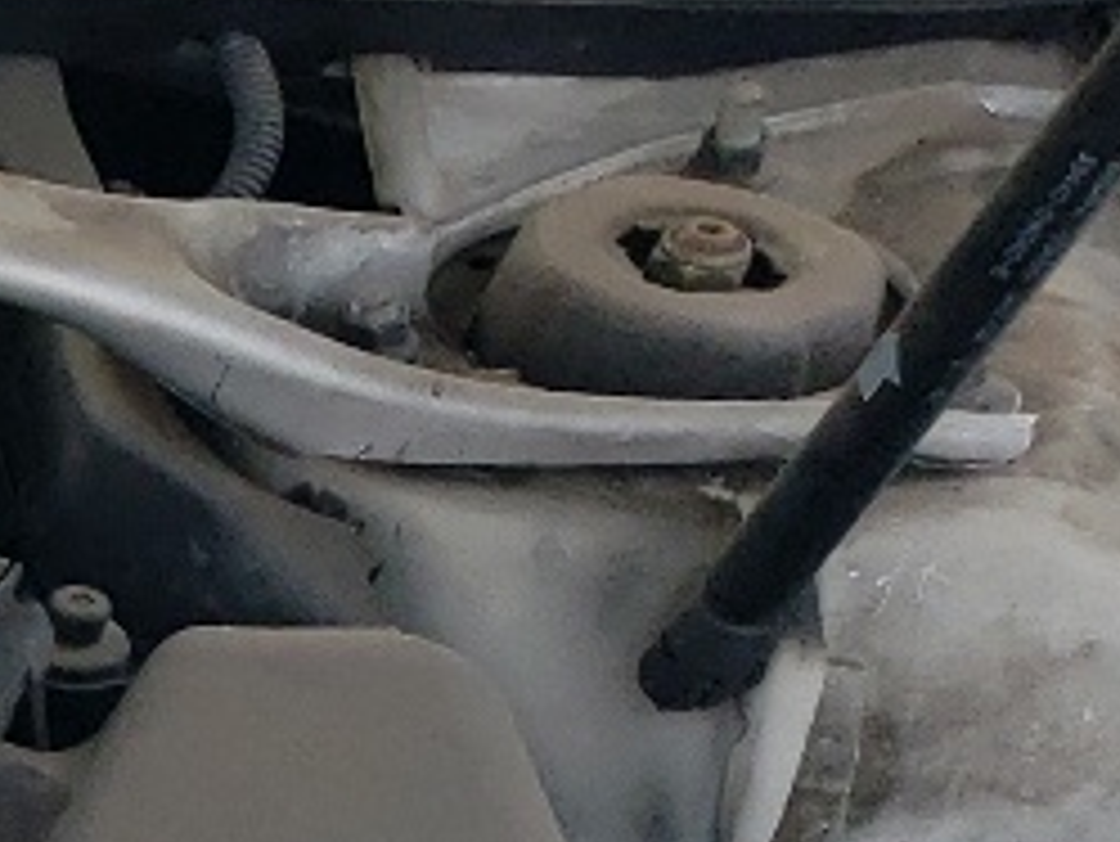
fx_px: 5406
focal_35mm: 167
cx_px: -2092
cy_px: 1918
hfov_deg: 9.6
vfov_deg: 8.3
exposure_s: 1/909
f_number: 1.5
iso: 50
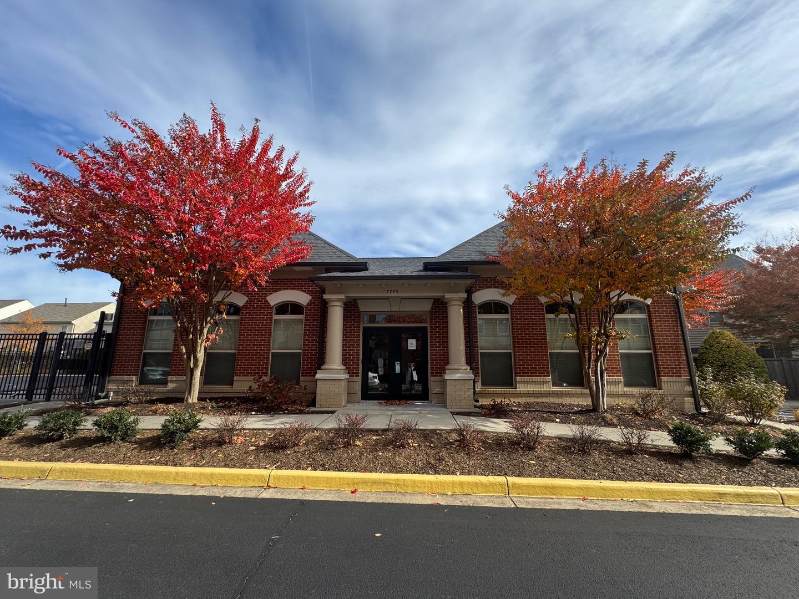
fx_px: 323
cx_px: 400
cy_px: 300
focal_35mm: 14
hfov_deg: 102.1
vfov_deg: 85.7
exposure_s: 1/1048
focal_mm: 2.22
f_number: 2.2
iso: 40
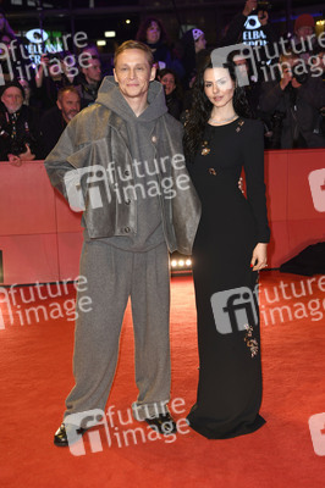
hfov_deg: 28.0
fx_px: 651
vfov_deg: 41.1
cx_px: 162
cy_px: 244
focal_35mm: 48
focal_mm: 48
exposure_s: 1/400
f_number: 4
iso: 800
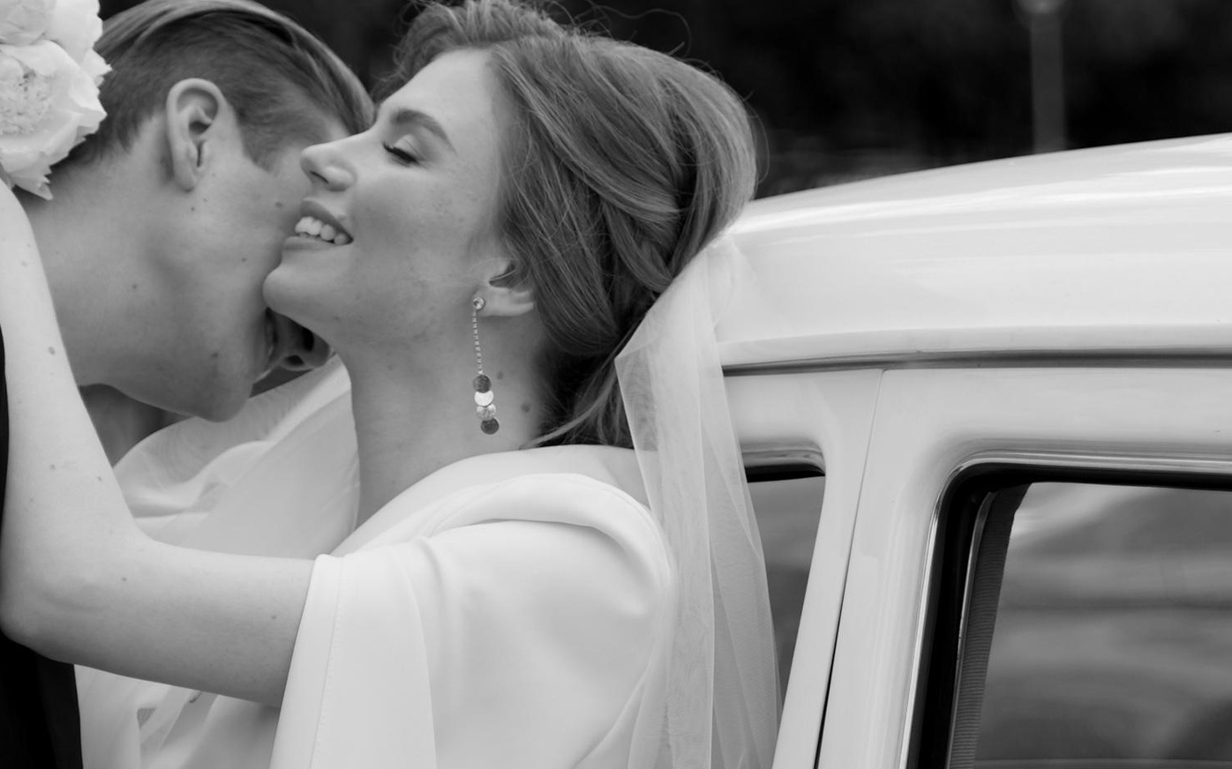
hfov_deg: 13.3
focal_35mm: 157
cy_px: 371
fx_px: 5271
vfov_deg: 8.4
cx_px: 557
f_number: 2.8
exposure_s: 1/1000
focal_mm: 56
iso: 100
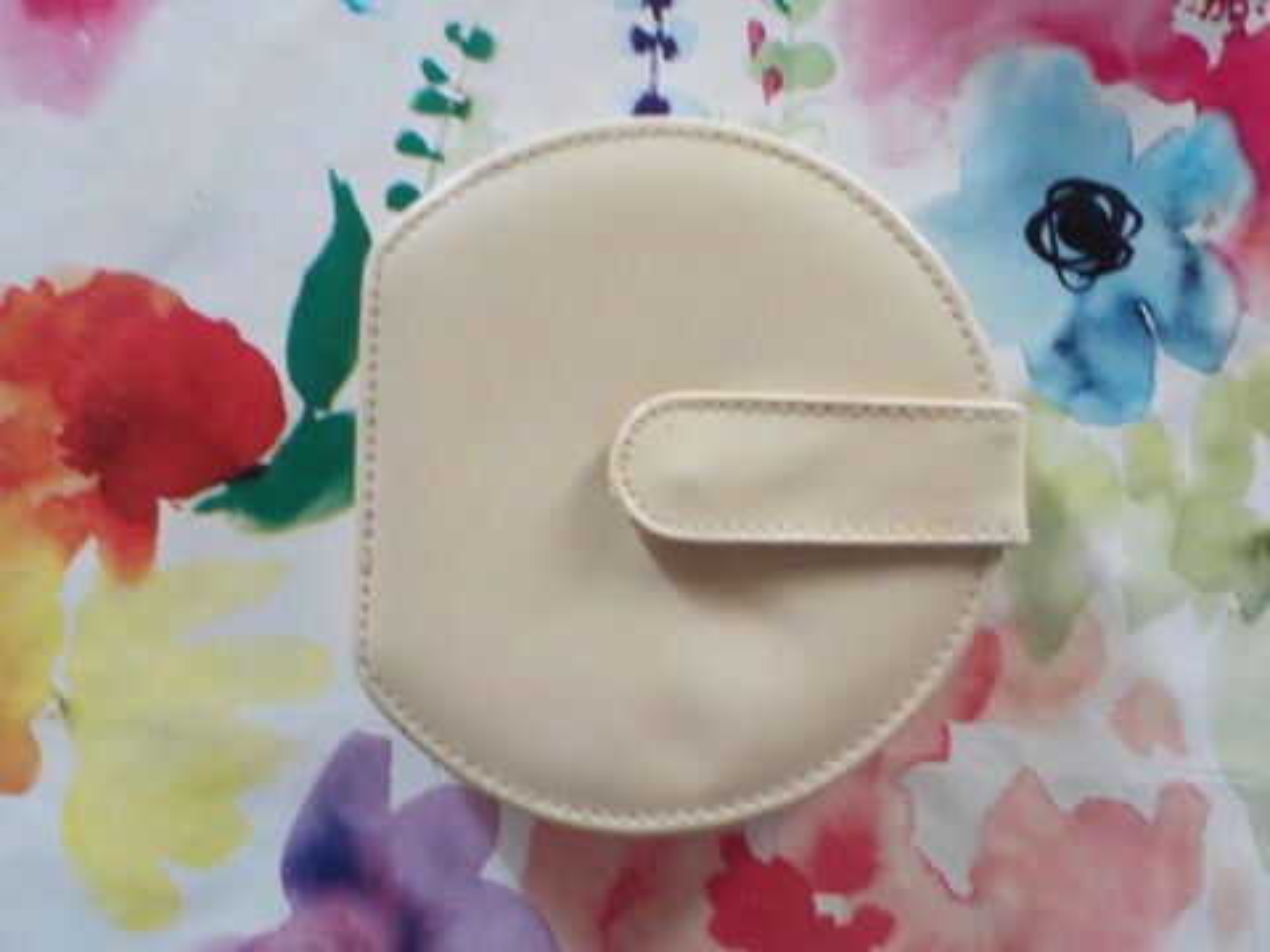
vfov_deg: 46.8
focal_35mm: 30
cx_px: 635
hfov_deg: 60.0
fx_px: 1101
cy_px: 476
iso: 400
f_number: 3.3
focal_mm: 4.1
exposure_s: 1/30
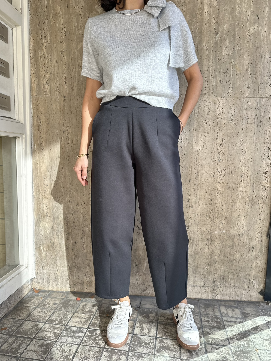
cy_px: 180
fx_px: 251
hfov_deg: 56.8
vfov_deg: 71.6
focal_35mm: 24
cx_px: 136
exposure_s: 1/172
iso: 80
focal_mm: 6.86
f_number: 1.78
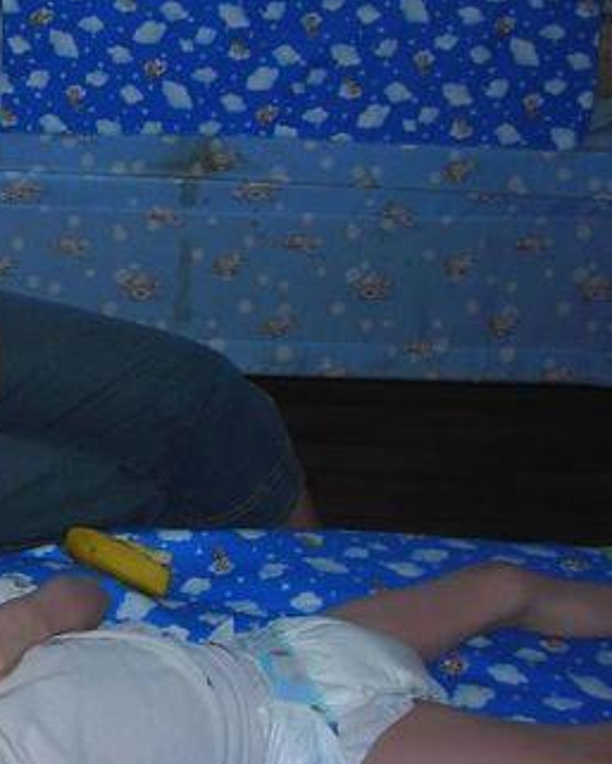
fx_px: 1675
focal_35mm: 74
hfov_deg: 19.7
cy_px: 305
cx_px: -93
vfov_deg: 25.7
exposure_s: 1/60.1
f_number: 3.2
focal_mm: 6.3
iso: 50
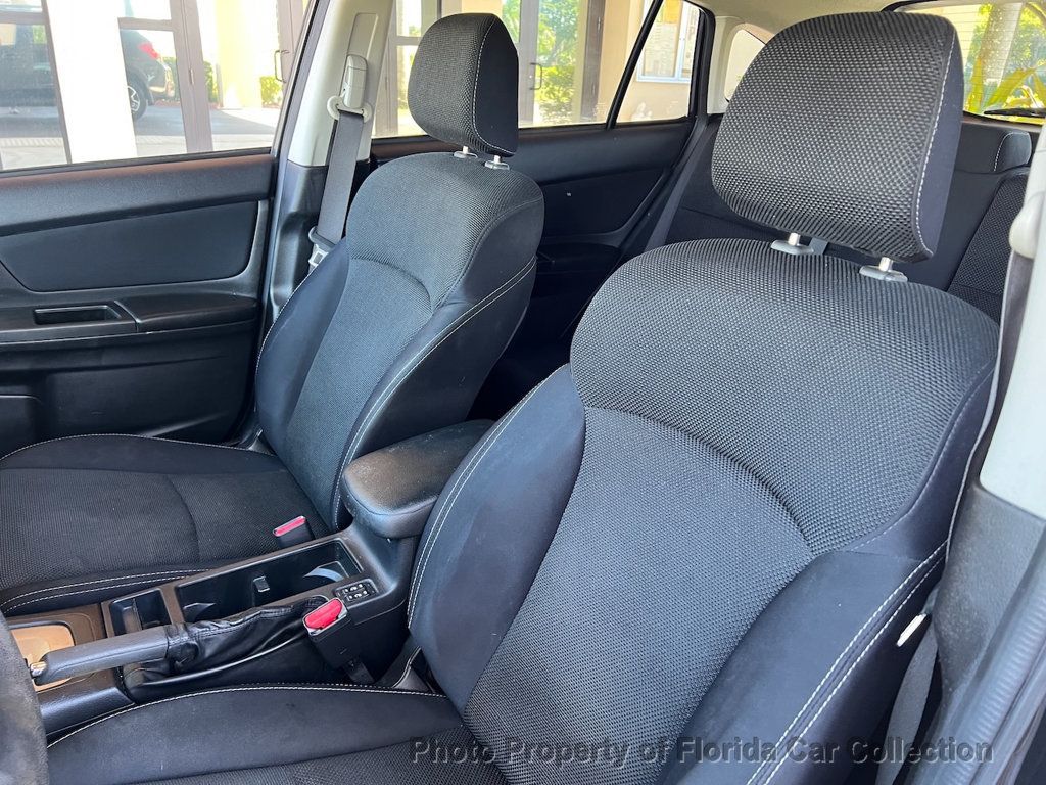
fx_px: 786
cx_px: 523
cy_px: 392
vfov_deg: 53.1
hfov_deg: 67.3
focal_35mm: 26
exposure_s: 1/60
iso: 250
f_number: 1.5
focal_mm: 5.7
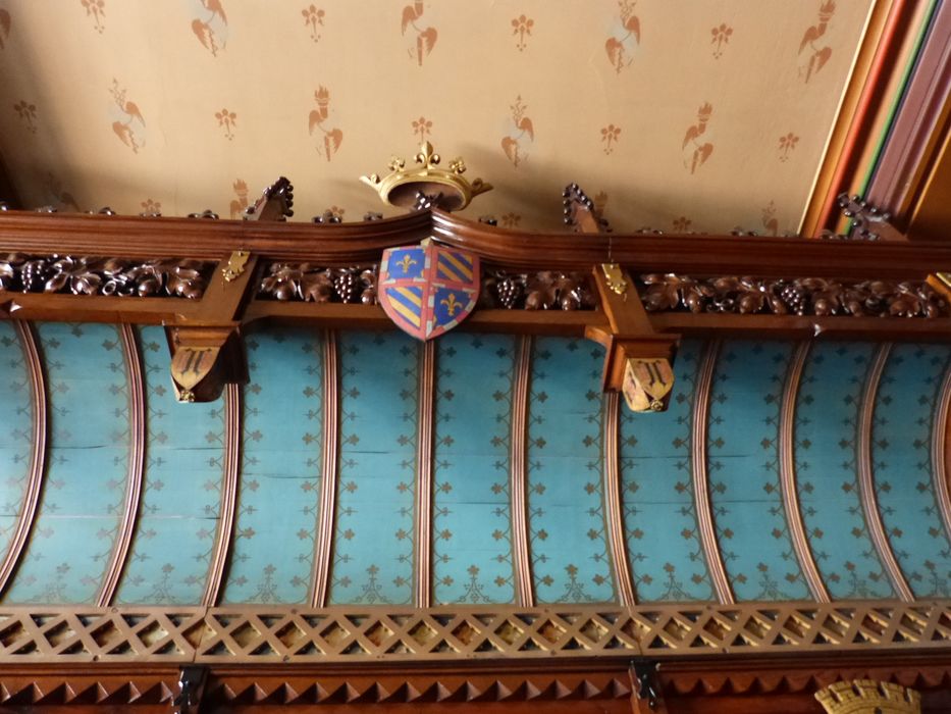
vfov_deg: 54.9
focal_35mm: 25
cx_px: 476
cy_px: 357
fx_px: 687
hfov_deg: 69.4
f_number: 2.8
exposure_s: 1/15
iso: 800
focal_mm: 4.5
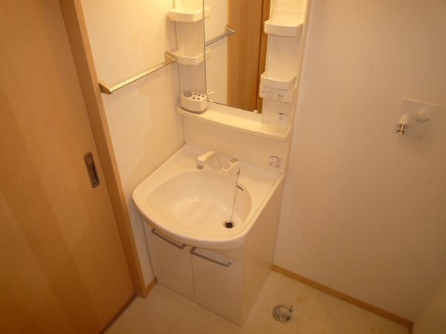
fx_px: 322
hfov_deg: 69.4
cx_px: 223
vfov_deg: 54.9
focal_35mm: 25
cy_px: 167
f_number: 2.8
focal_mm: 4.4
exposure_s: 1/30
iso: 100
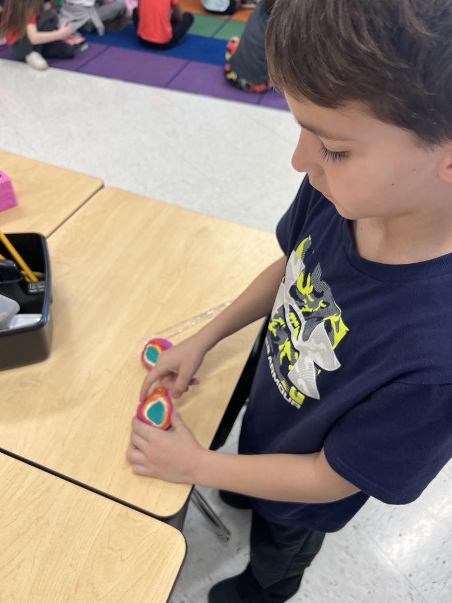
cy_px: 302
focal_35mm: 26
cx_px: 226
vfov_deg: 67.3
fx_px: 453
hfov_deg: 53.1
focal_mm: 5.7
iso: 80
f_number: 1.5
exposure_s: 1/120
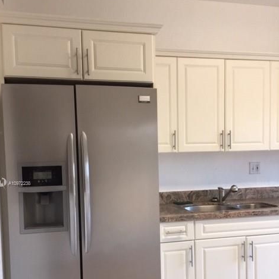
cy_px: 184
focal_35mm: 35
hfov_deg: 47.2
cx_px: 137
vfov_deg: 46.5
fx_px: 319
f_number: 2.2
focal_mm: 4.15
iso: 40
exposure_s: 1/15
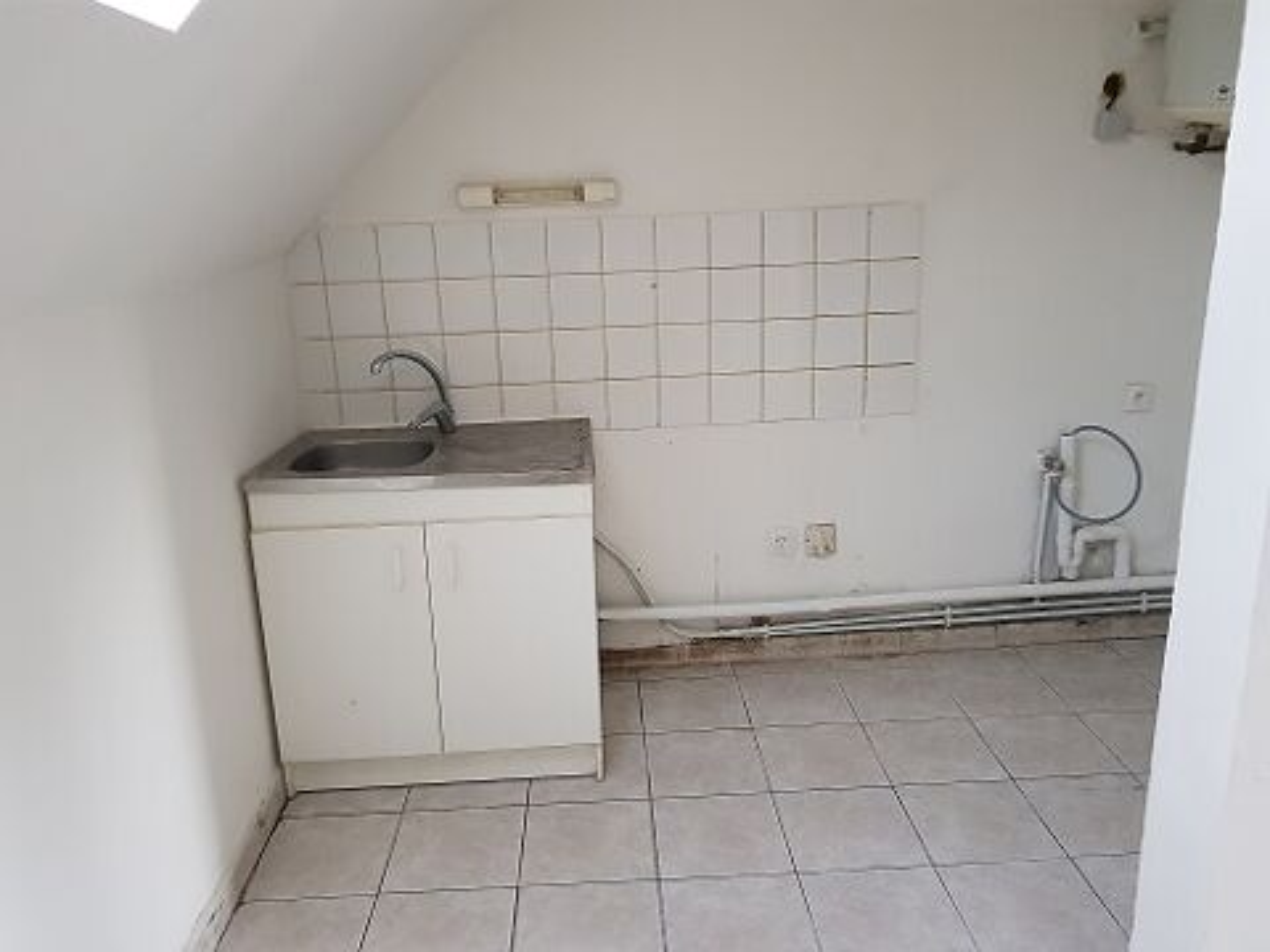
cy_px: 476
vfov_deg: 53.1
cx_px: 635
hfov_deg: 67.3
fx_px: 954
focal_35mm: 26
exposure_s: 1/19
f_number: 1.7
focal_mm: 4.3
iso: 200
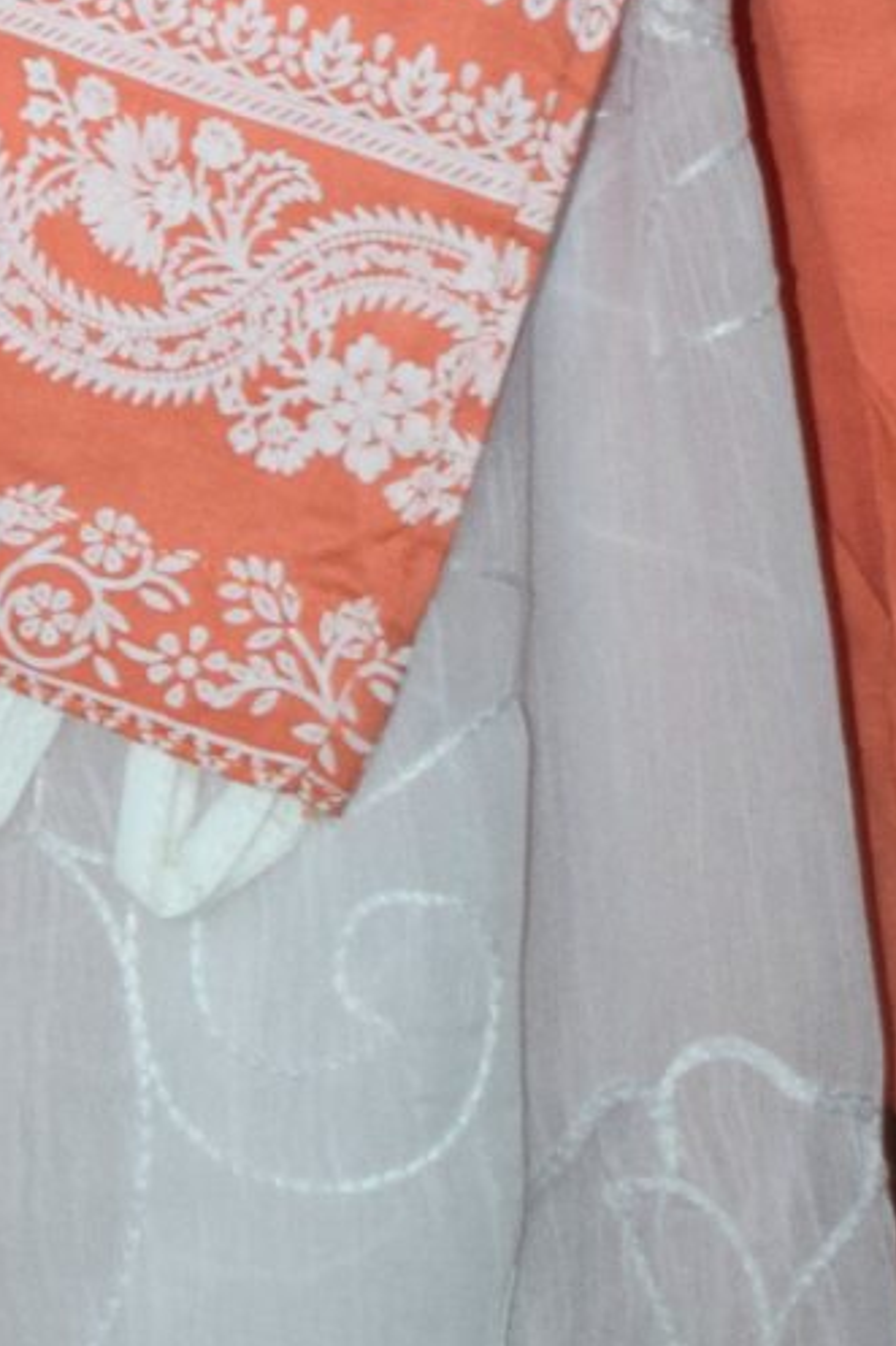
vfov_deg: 6.3
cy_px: -2072
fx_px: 11543
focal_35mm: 309
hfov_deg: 4.3
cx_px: -1398
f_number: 4.8
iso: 800
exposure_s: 1/80
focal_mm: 40
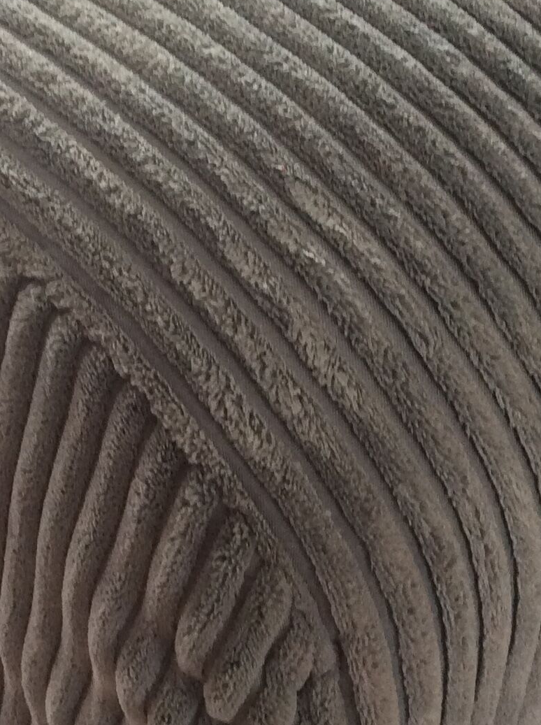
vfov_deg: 24.4
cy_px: 471
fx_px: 1672
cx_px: 105
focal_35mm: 80
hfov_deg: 18.2
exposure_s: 1/25
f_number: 2.4
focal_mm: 3.3
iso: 64
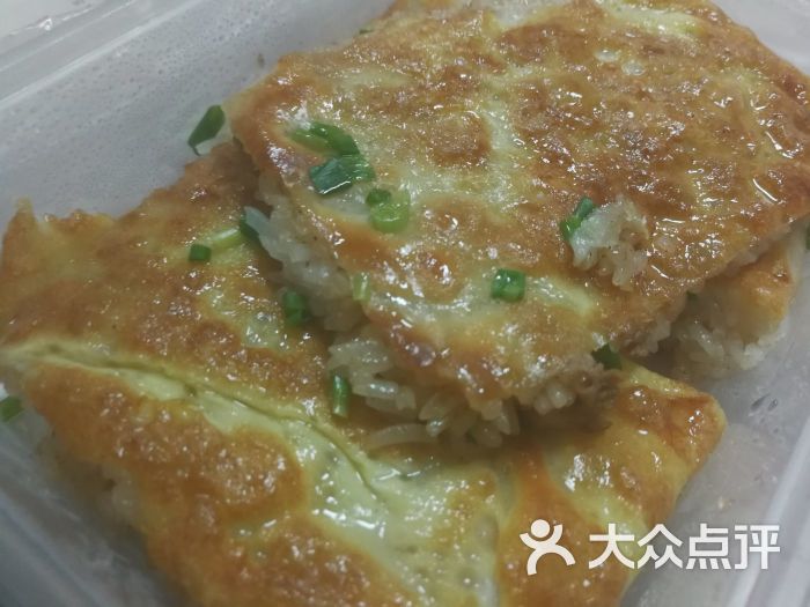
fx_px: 632
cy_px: 304
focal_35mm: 27
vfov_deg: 51.4
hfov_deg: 65.3
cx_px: 405
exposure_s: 1/33.3
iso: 400
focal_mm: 3.95
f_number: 2.2
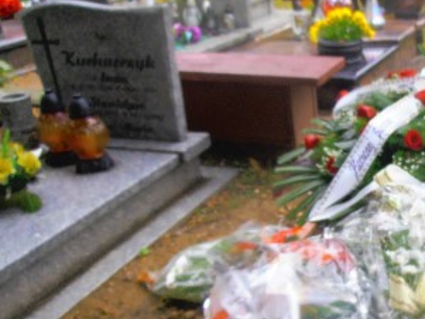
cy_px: 185
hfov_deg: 34.6
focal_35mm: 51
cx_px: 408
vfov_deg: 28.5
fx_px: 626
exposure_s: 1/160
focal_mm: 4.2
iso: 80
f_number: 3
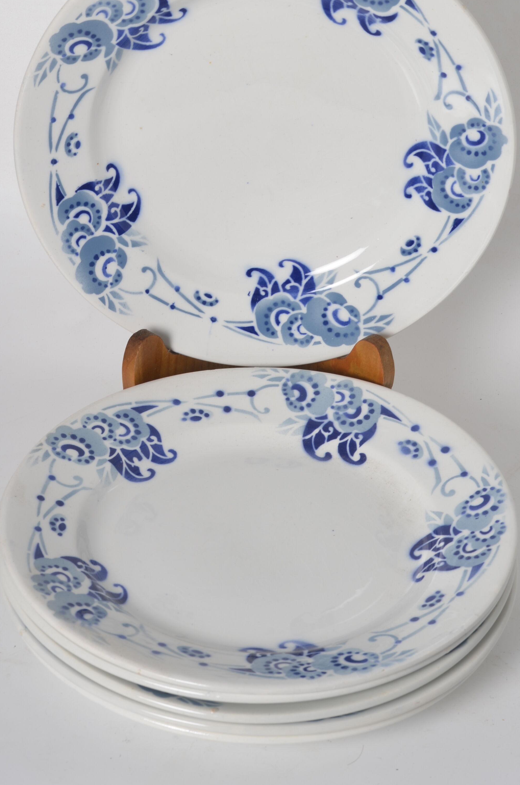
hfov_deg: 14.8
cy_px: 311
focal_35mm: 92
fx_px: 2002
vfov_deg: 22.1
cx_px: 263
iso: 100
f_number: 11
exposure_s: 1/125
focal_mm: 50
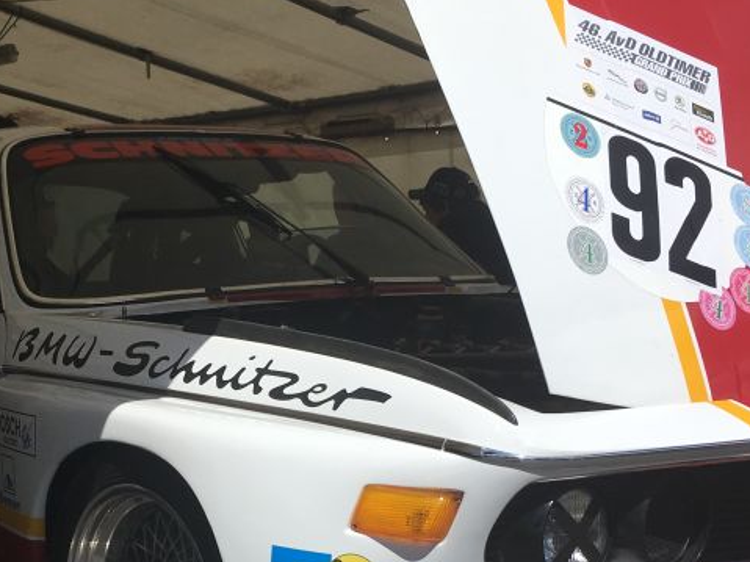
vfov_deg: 23.6
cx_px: 205
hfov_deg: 31.2
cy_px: 452
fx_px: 1321
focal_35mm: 61
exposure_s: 1/3846
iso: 25
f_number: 2.2
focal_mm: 4.15
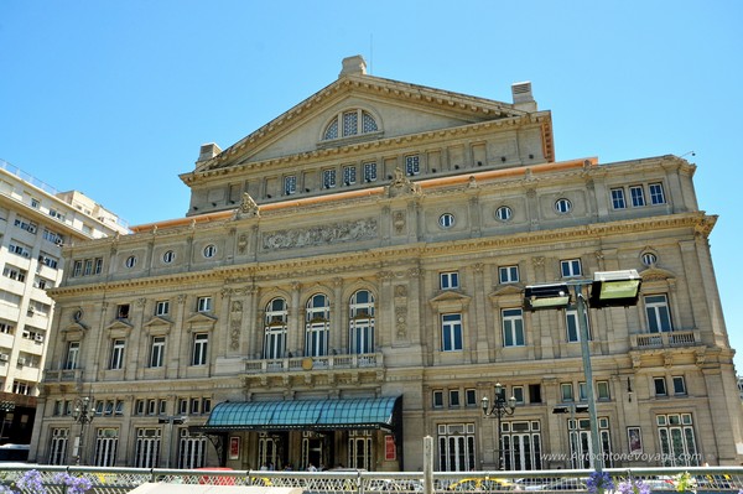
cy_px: 247
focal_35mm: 27
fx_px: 557
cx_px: 372
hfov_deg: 67.4
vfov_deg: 47.9
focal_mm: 18
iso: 400
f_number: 10
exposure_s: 1/250
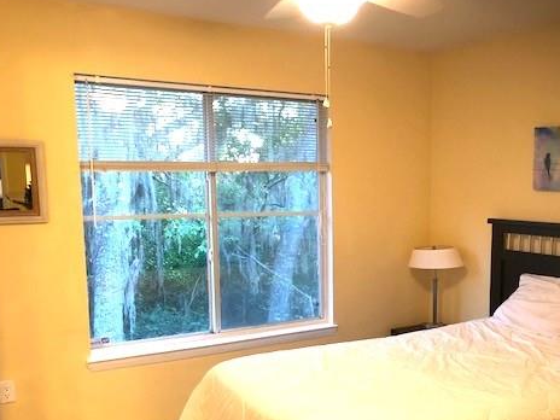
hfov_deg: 46.0
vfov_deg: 35.7
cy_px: 274
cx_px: 377
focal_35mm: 40
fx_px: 647
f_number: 1.8
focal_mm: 3.99
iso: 64
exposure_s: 1/15
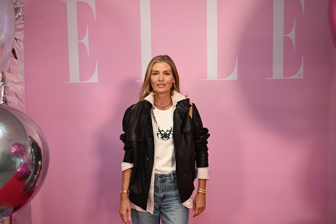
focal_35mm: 34
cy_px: 112
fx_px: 317
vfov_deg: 38.9
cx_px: 168
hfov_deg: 55.8
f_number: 4.5
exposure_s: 1/800
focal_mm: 34
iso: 4000
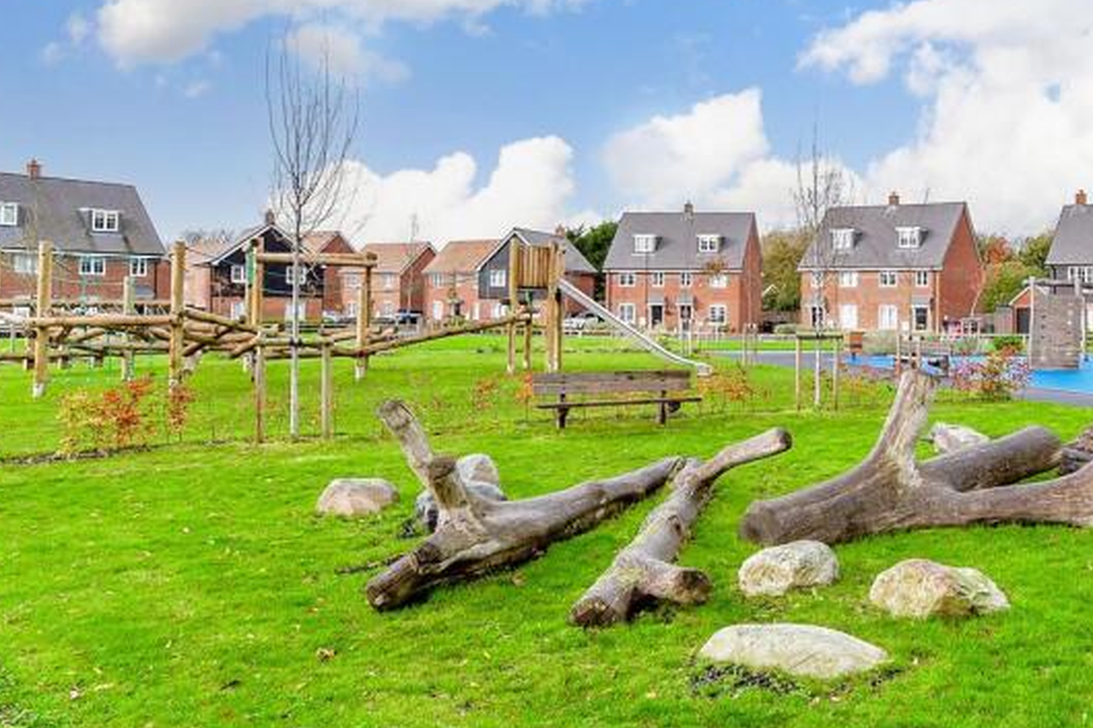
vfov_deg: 44.6
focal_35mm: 29
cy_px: 282
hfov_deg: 59.1
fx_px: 880
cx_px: 862
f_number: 8
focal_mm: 10
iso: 500
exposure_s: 1/160
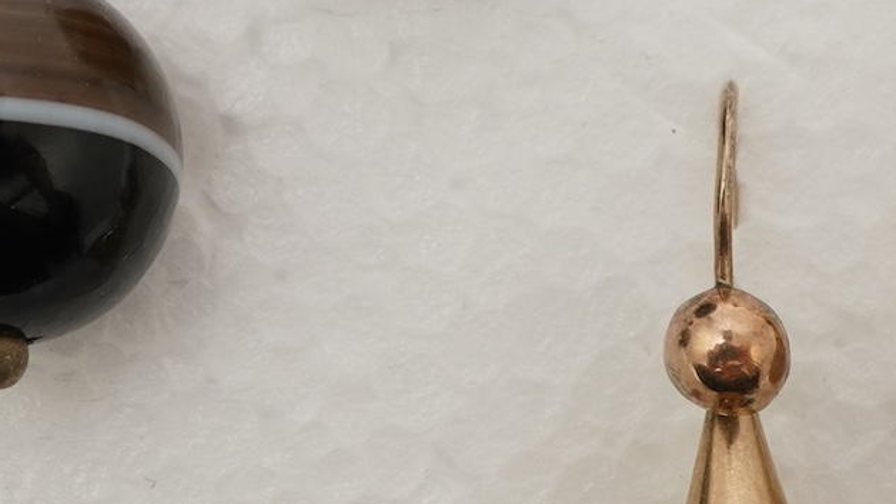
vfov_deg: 8.9
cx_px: 230
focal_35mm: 135
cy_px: -93
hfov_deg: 15.8
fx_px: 3207
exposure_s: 1/100
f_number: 20
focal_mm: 30
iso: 500
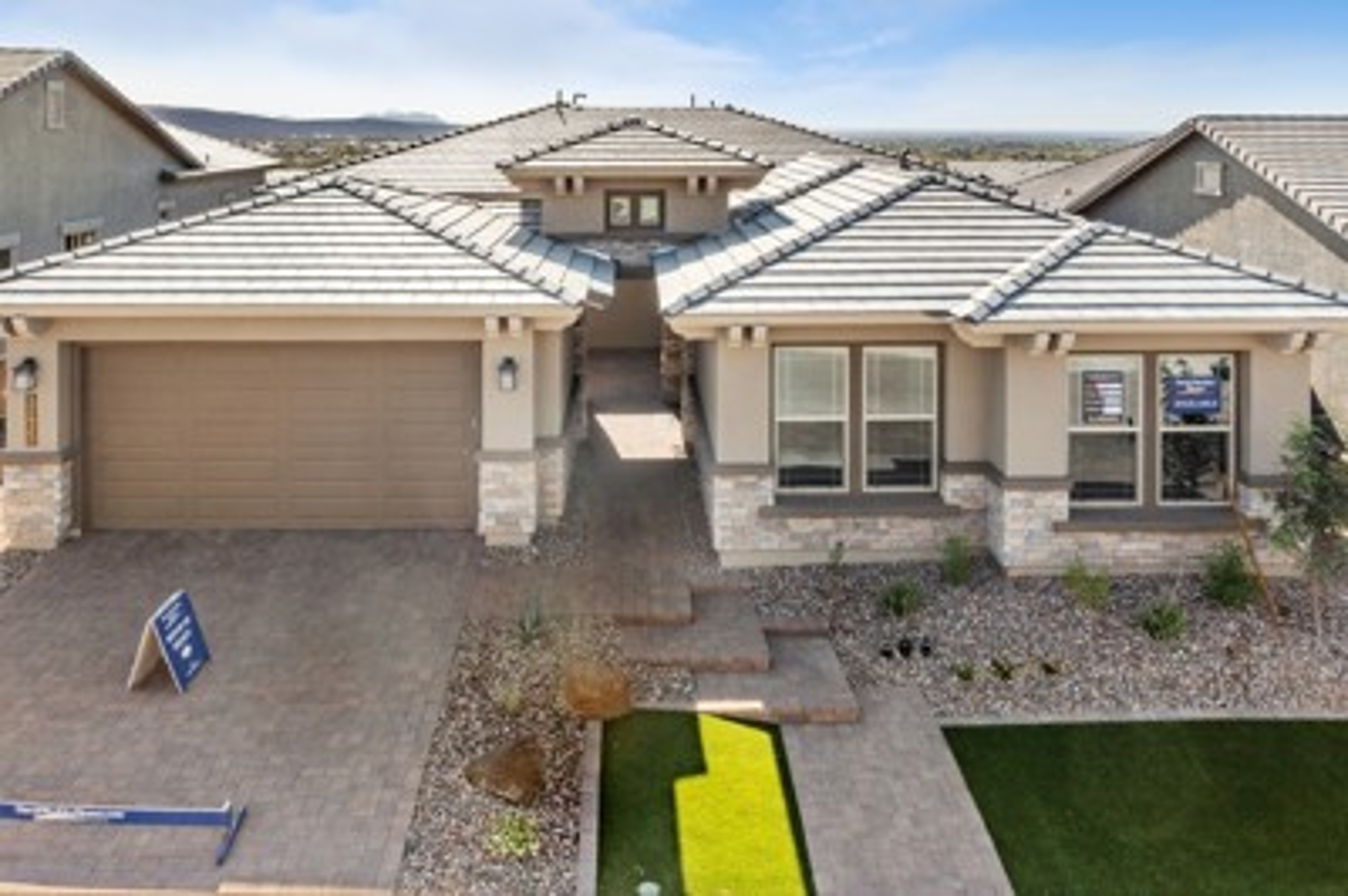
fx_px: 1048
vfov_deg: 46.3
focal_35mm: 28
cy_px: 448
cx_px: 674
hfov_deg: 65.5
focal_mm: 10.3
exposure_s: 1/200
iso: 100
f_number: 9
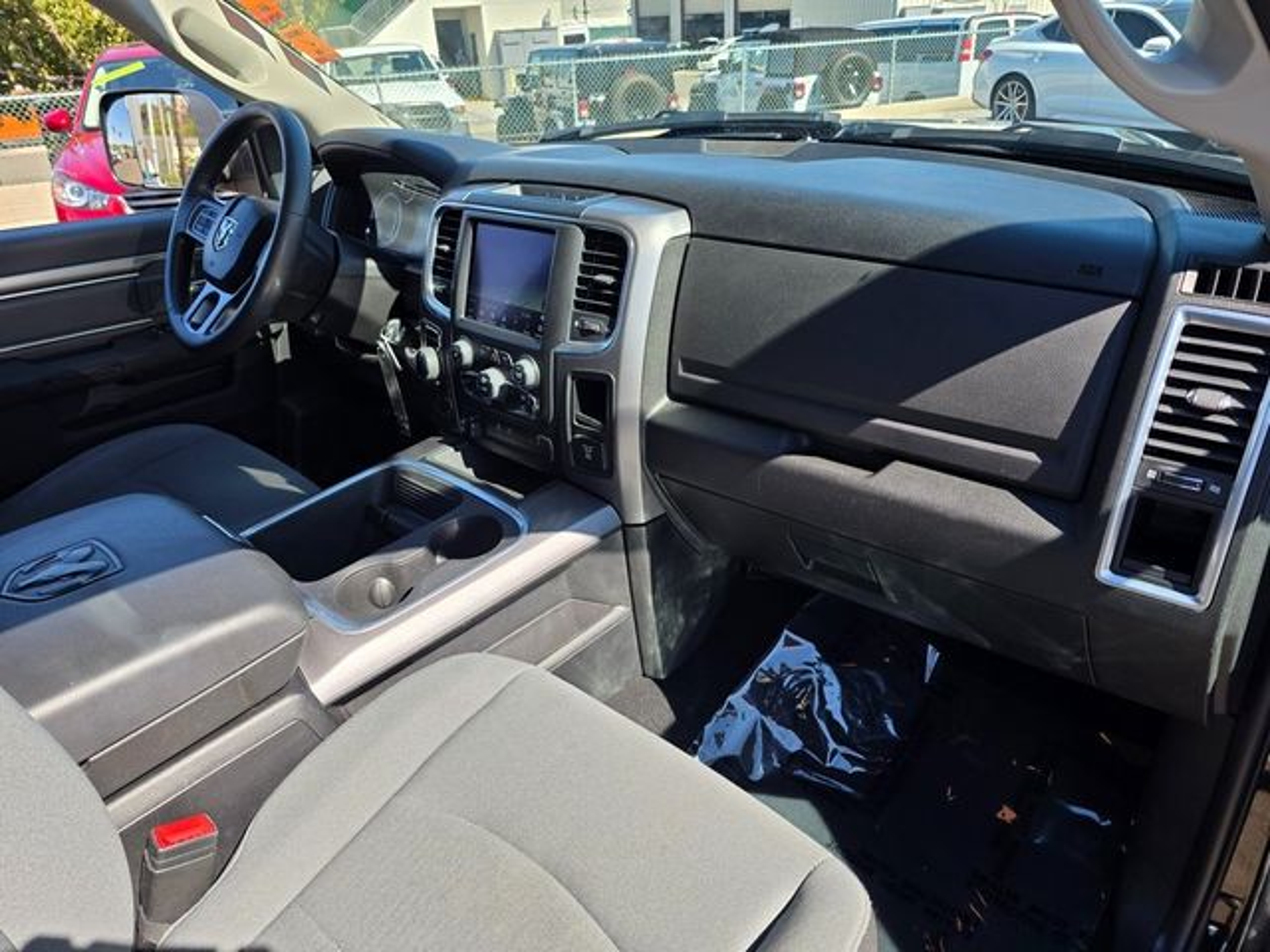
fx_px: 844
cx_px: 635
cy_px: 476
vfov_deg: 58.9
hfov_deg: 73.9
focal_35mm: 23
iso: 80
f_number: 1.7
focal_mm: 6.3
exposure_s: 1/1350
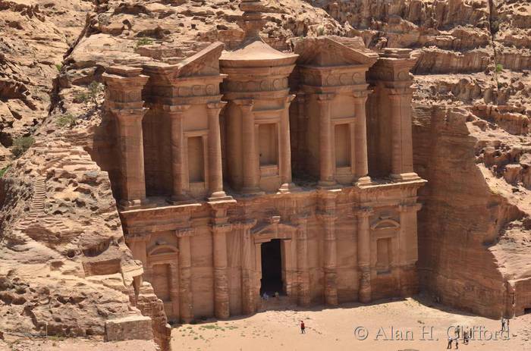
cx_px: 266
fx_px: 1545
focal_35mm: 105
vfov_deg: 13.0
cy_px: 176
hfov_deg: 19.5
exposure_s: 1/200
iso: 100
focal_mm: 70
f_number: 11
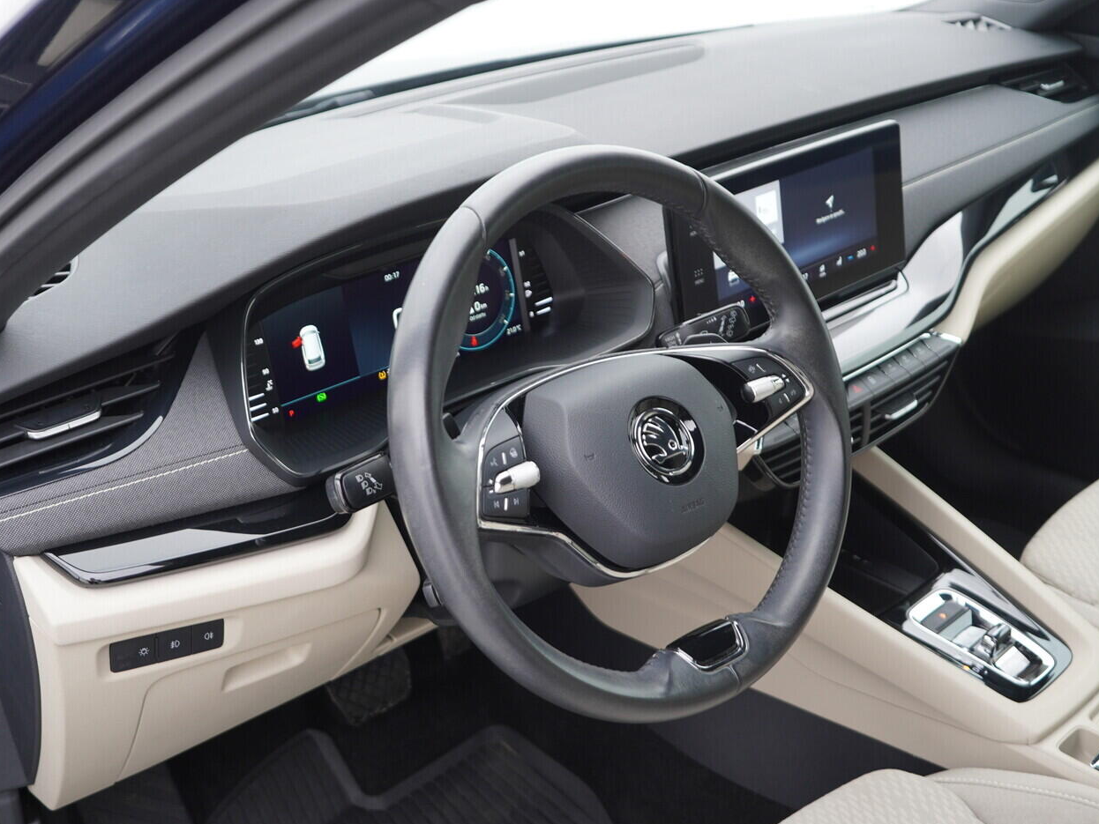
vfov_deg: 36.0
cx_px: 532
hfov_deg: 46.8
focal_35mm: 40
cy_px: 414
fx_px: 1270
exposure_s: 1/30
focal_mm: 24
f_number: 3.2
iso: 200
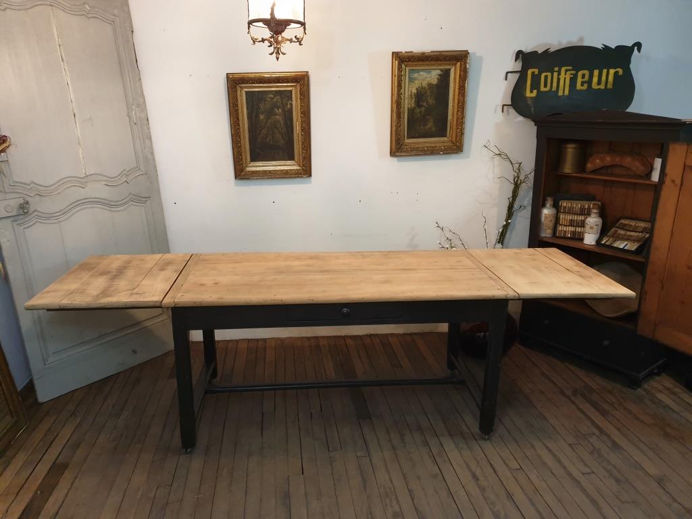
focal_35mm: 26
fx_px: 520
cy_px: 260
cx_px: 346
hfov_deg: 67.3
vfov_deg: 53.1
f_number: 1.5
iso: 250
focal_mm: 4.3
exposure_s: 1/50
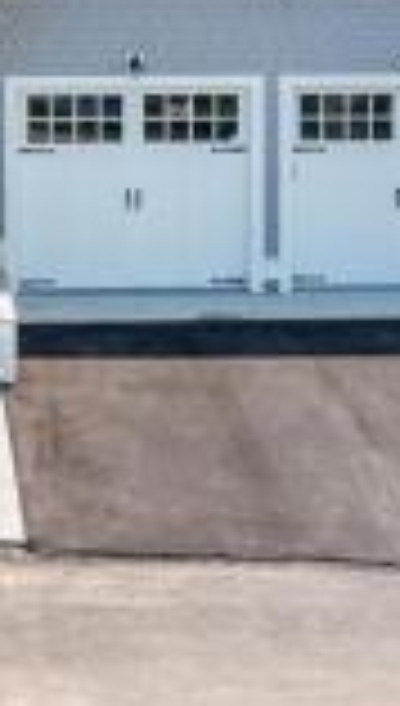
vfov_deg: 24.3
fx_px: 1575
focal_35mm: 84
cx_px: -74
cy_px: 36
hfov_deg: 14.1
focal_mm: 10.26
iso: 100
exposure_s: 1/320
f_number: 6.3
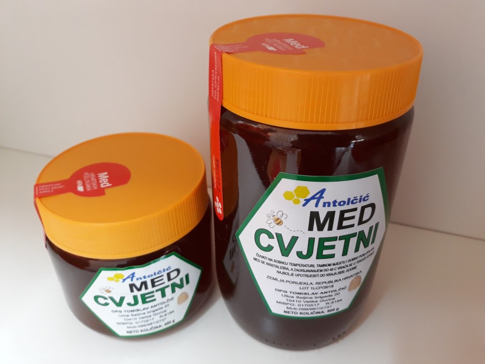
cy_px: 182
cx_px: 242
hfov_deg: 65.3
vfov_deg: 51.4
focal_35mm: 27
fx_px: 378
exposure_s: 1/25
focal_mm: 3.71
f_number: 1.7
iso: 250
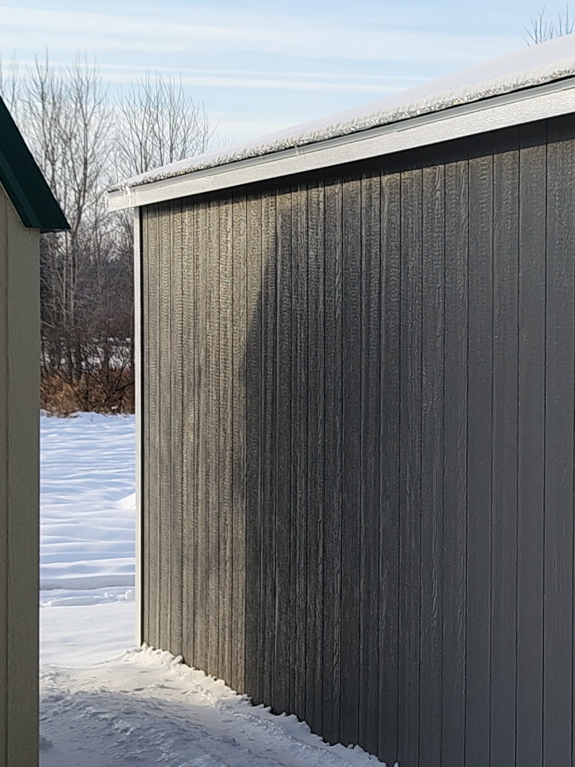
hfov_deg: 16.3
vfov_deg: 24.1
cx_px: 913
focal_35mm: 81
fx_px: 1795
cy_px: 368
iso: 100
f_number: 1.8
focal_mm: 5.56
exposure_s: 1/1530
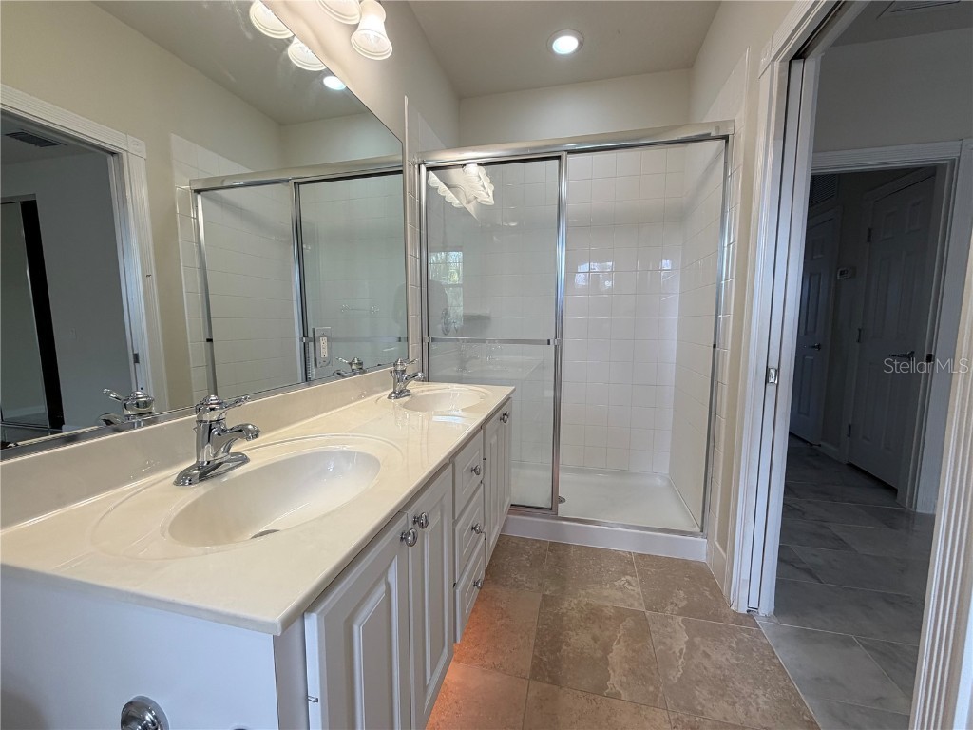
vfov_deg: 85.7
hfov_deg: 102.1
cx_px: 486
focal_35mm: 14
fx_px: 394
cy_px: 365
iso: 100
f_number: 2.2
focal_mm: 2.22
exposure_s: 1/120
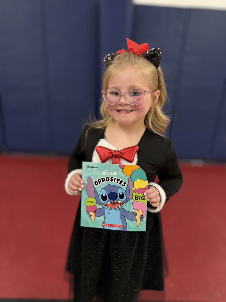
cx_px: 113
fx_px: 209
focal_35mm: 24
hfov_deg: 56.8
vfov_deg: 71.6
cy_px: 151
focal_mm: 6.76
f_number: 1.78
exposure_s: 1/60
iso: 500
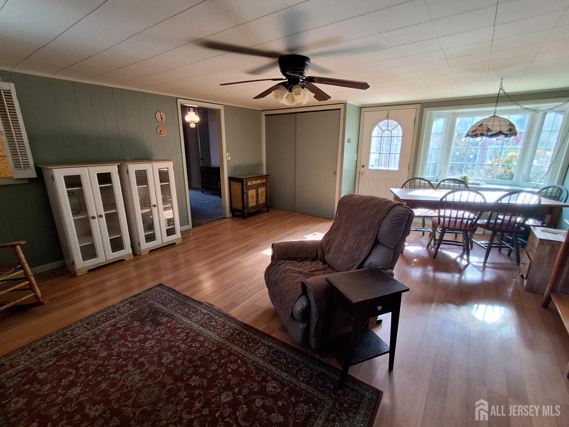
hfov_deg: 94.5
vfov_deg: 78.1
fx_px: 263
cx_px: 284
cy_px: 214
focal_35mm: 16
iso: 80
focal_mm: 1.46
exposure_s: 1/40
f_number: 2.2
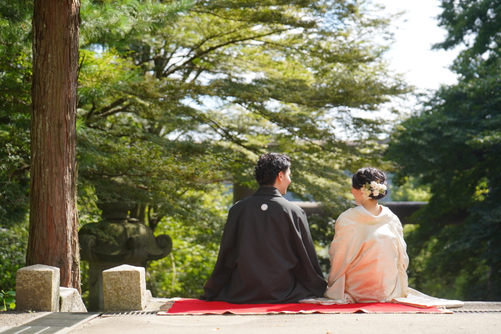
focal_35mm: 82
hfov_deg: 24.8
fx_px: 1141
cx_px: 250
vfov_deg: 16.6
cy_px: 167
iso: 320
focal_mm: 82
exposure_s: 1/1250
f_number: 3.5
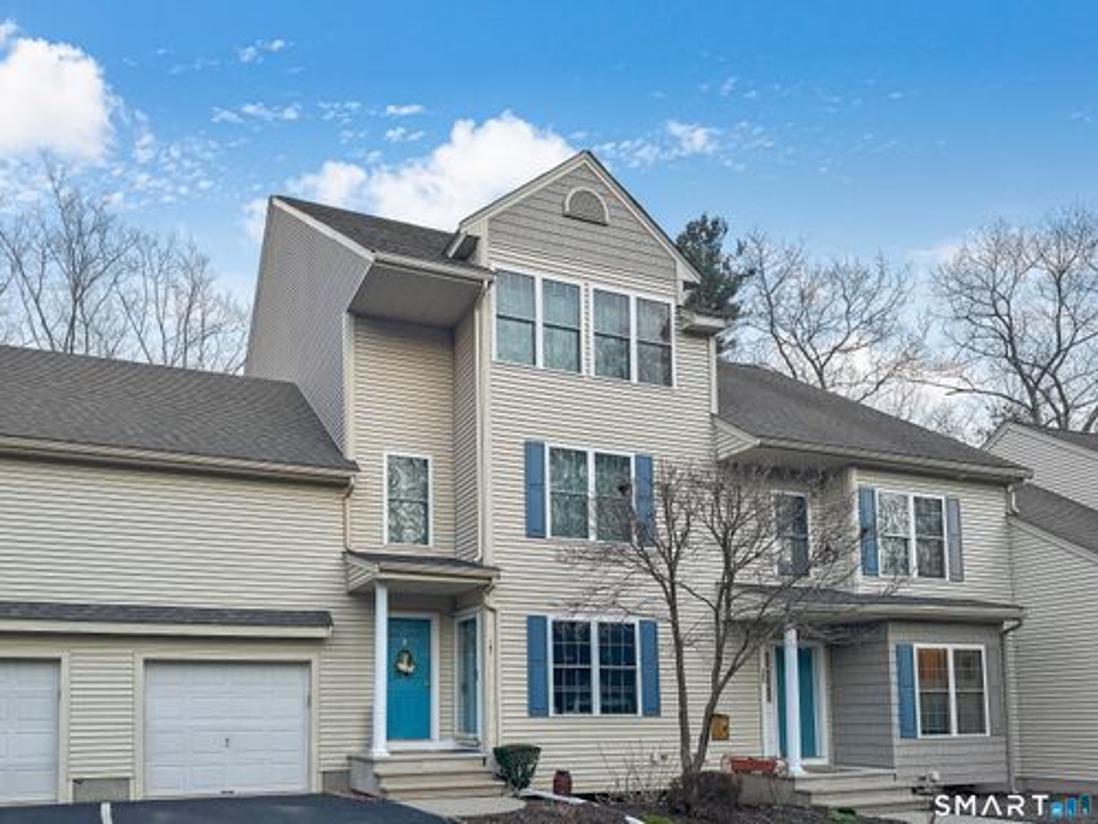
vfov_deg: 56.8
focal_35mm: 24
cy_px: 412
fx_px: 761
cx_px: 549
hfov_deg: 71.6
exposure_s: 1/121
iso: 160
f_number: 1.78
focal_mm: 6.86
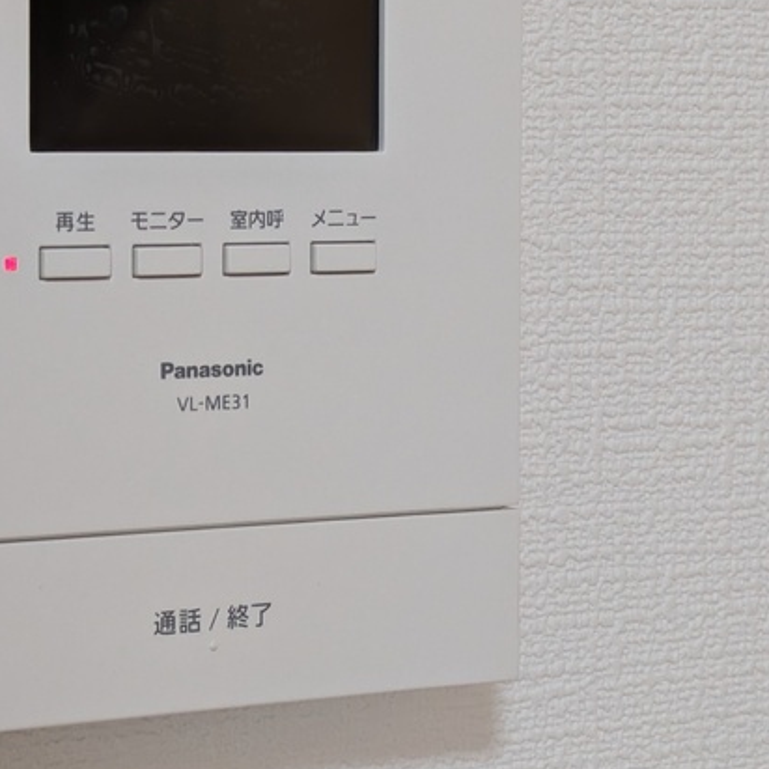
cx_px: 175
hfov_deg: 16.5
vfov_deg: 16.5
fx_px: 2639
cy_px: 263
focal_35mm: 105
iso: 159
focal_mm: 5.43
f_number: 1.89
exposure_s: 1/120
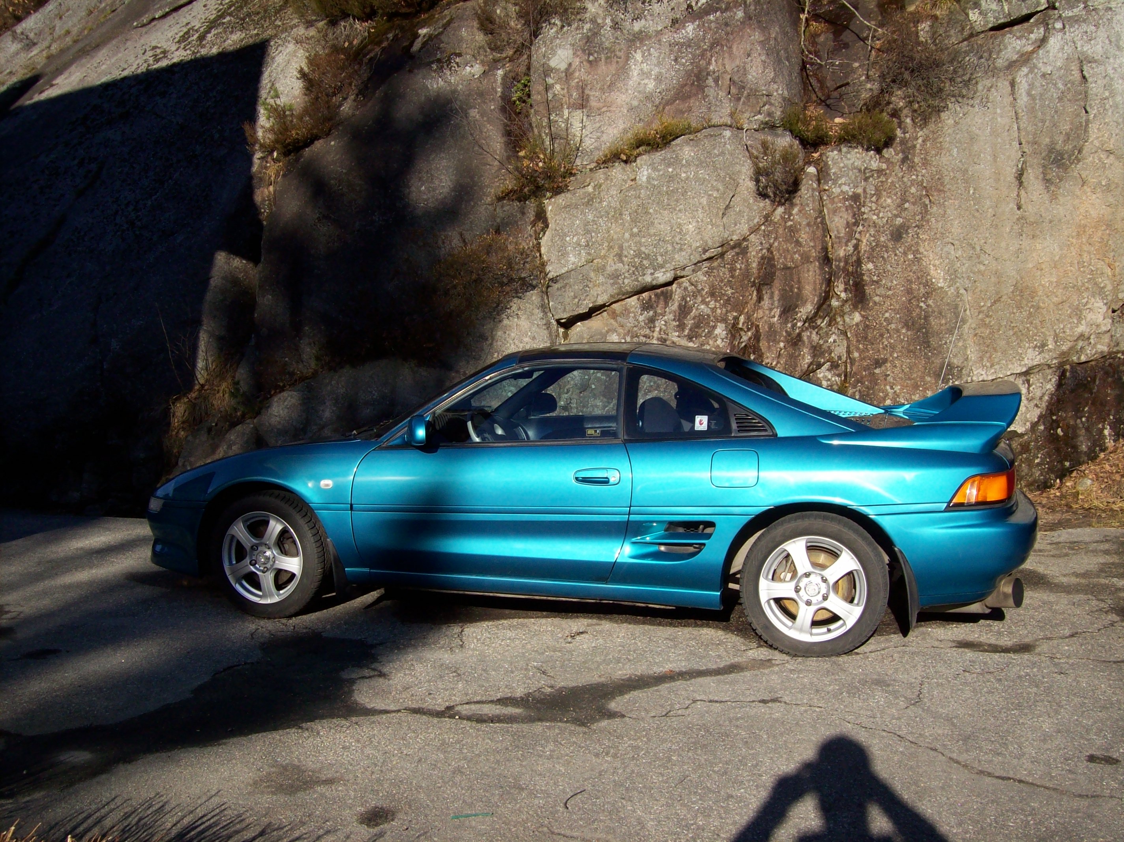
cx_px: 562
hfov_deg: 51.4
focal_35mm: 36
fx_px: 1169
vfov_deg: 39.6
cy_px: 421
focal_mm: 6
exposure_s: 1/504
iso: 80
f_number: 4.8
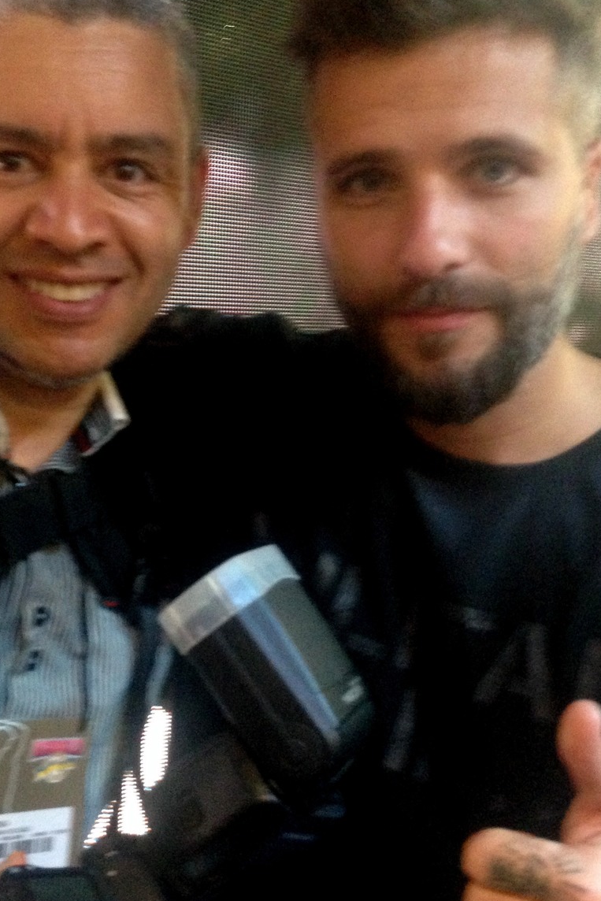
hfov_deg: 27.9
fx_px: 1202
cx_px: 202
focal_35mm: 48
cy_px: 458
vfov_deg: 41.1
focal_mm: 4.12
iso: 400
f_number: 2.4
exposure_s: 1/17
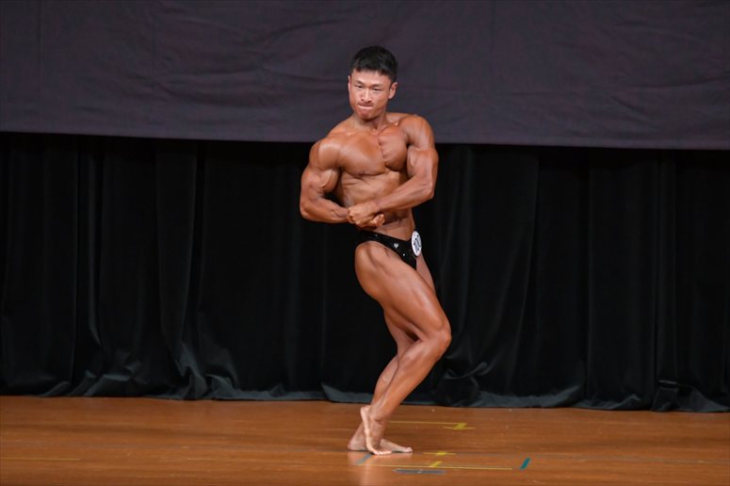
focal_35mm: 300
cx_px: 365
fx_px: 6080
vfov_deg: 4.6
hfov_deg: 6.9
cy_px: 243
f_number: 5.6
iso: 4000
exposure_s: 1/400
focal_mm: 200
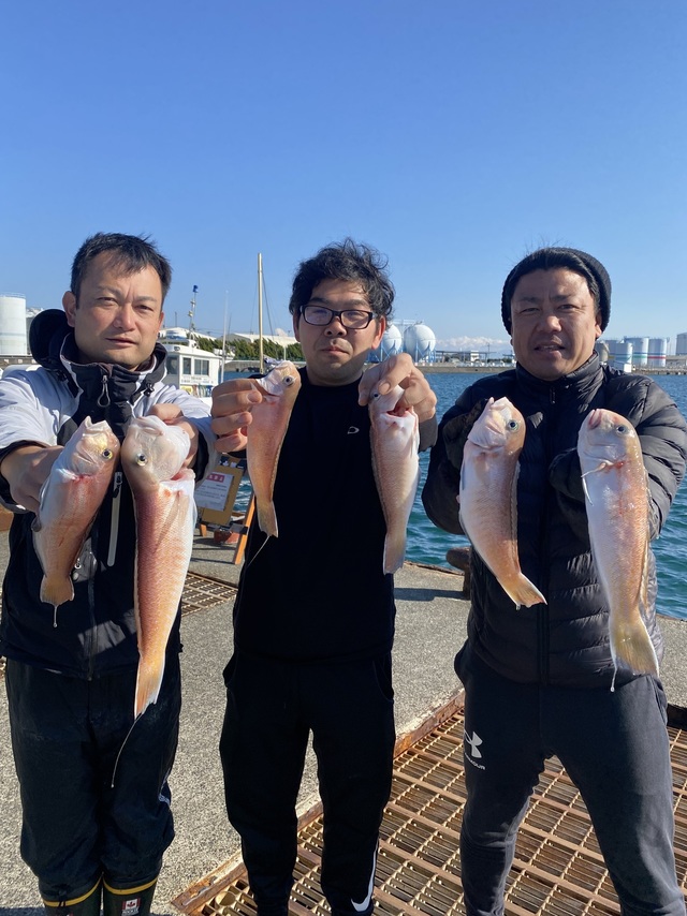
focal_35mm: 26
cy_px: 458
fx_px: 688
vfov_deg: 67.3
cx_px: 344
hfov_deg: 53.0
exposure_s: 1/2315
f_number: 1.8
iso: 32
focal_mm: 4.25
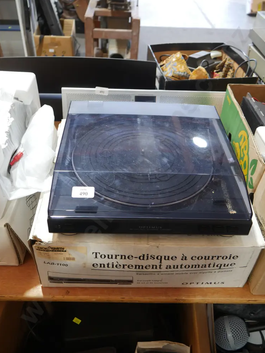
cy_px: 177
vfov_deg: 58.3
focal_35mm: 31
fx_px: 316
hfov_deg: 45.5
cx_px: 135
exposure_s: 1/60
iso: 400
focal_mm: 15
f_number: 3.6
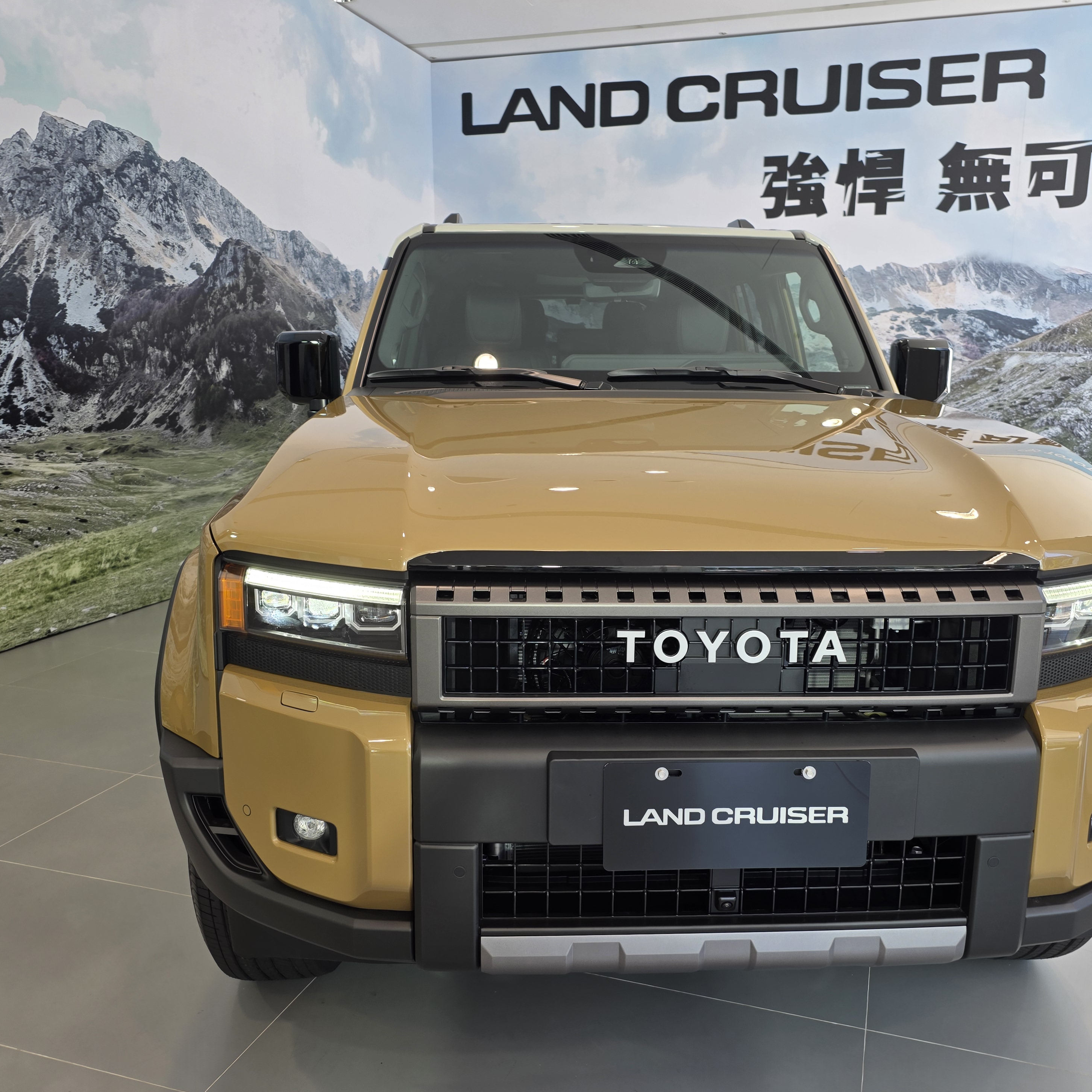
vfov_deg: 57.3
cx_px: 581
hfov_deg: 57.3
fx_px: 999
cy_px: 549
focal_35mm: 28
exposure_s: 1/66.7
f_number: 1.7
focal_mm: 6.3
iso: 16
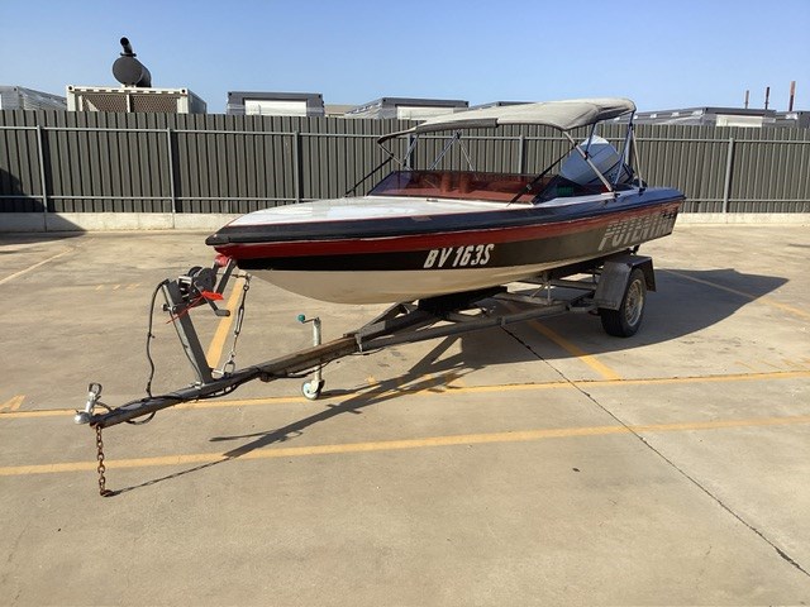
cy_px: 304
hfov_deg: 58.4
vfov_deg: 45.4
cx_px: 405
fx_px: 725
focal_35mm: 31
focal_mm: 3.3
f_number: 2.4
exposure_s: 1/1274
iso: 25
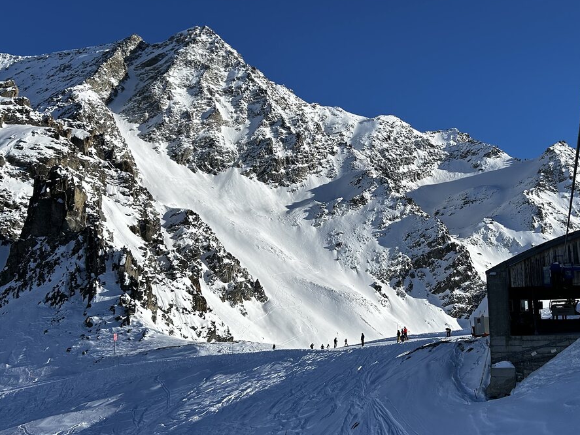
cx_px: 393
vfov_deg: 36.0
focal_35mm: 40
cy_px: 210
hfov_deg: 46.0
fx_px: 670
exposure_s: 1/7463
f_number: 1.5
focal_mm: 5.7
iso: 50
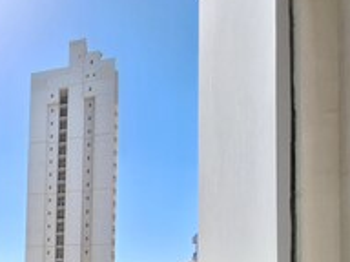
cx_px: 10
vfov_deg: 38.0
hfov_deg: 49.2
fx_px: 313
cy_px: 287
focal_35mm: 31
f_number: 2.2
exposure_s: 1/789
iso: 40
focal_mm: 1.74
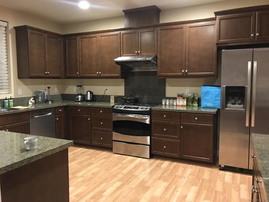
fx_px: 218
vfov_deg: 49.7
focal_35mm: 28
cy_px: 101
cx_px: 134
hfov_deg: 63.4
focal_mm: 3.99
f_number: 1.8
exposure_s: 1/6
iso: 100
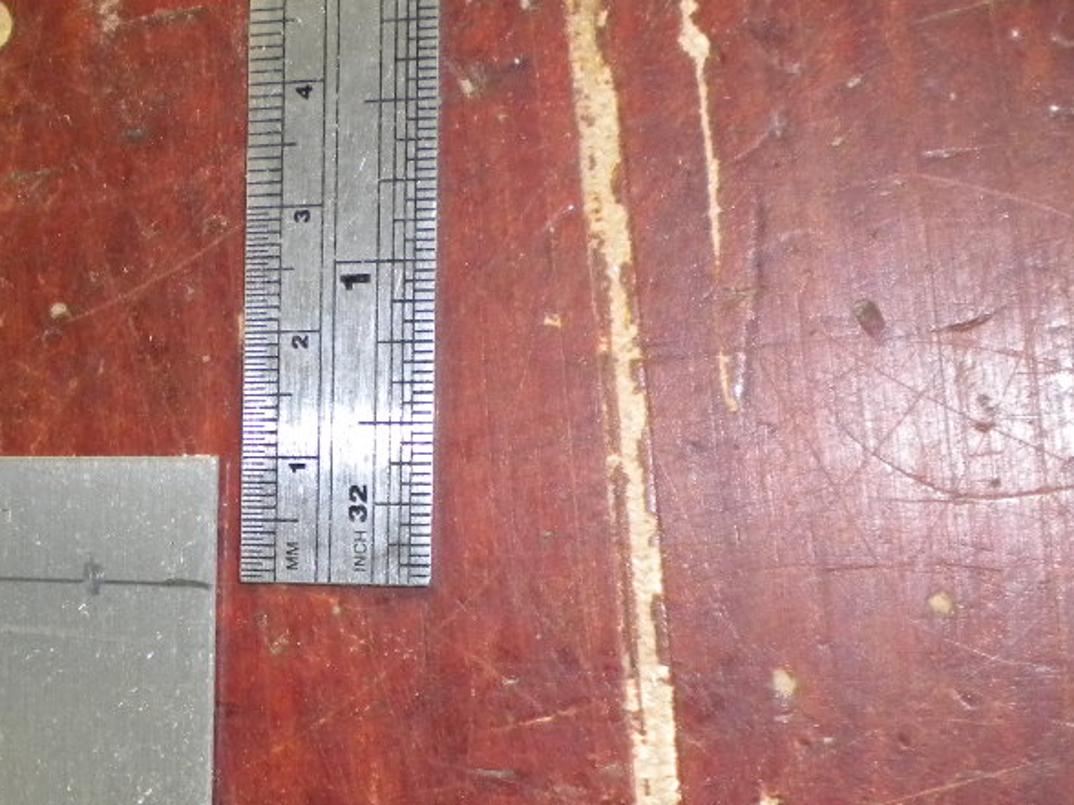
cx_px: 164
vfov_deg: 23.8
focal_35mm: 61
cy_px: 584
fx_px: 1893
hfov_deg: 30.6
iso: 400
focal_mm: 6.3
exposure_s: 1/30
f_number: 4.6
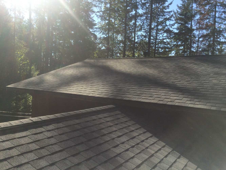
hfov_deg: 61.7
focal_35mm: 29
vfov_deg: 48.2
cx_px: 113
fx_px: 189
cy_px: 85
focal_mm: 4.15
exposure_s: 1/1414
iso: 32
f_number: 2.2
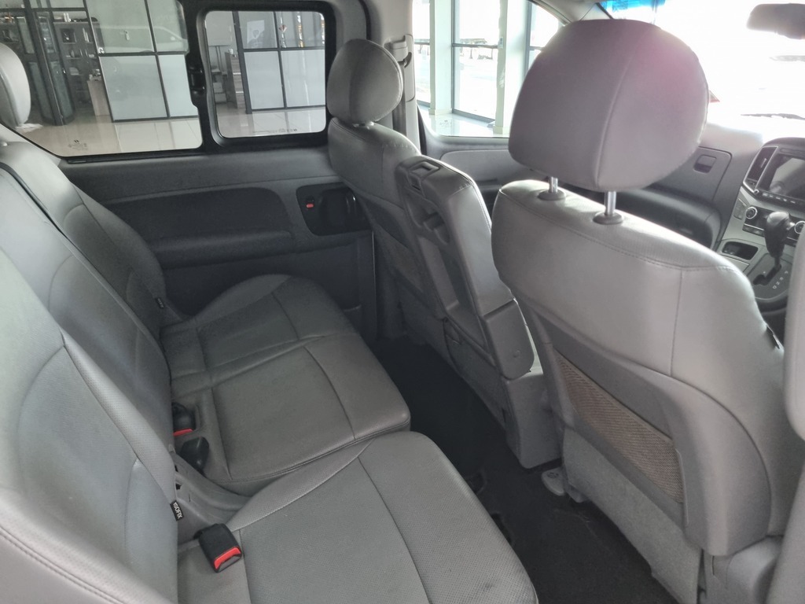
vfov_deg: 53.1
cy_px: 302
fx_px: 605
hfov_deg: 67.3
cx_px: 402
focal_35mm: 26
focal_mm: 5.4
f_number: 1.8
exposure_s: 1/50
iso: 500
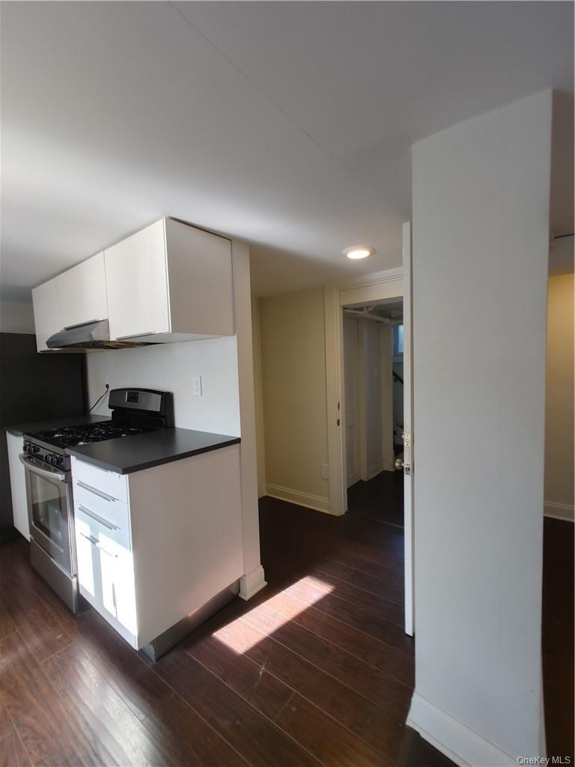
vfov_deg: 98.2
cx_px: 288
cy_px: 384
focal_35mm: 15
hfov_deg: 81.7
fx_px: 332
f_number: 1.9
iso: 50
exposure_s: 1/40
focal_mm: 1.78
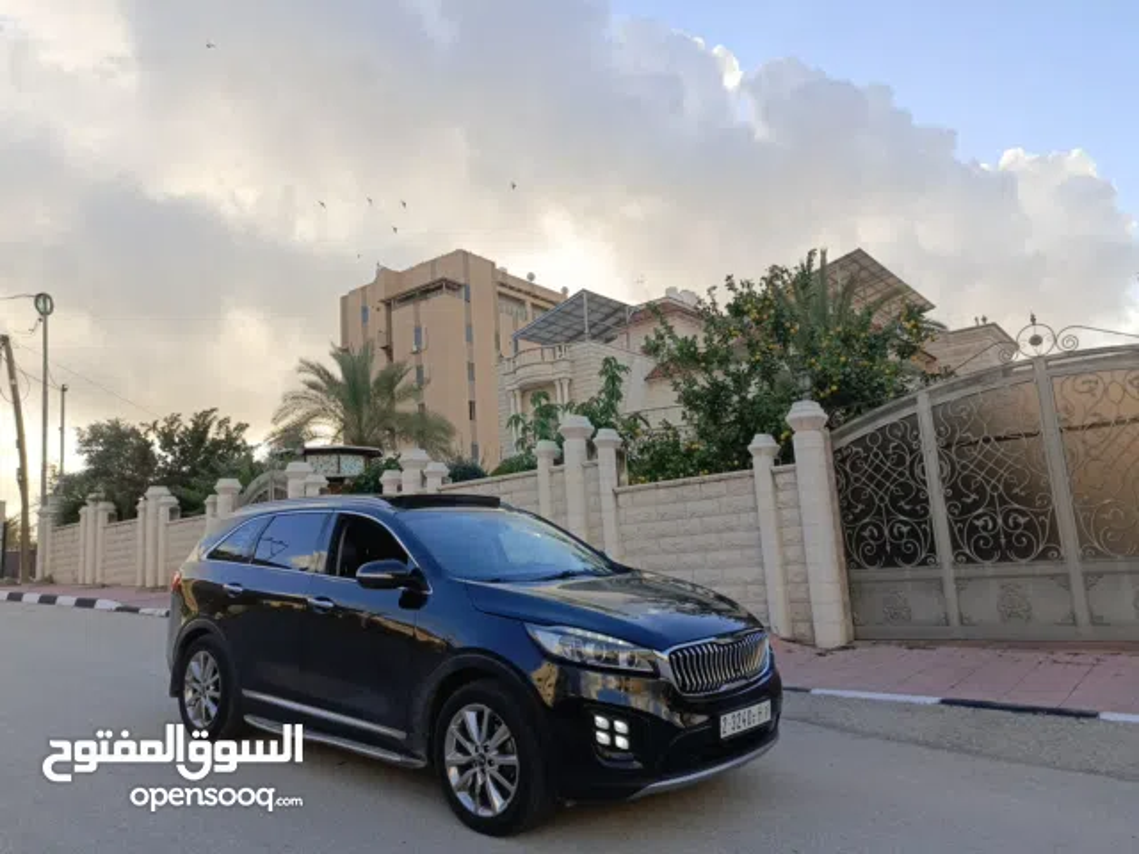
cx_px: 570
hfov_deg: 71.6
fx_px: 790
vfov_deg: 56.8
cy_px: 427
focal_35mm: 24
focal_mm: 5.25
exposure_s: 1/205
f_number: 1.7
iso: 50
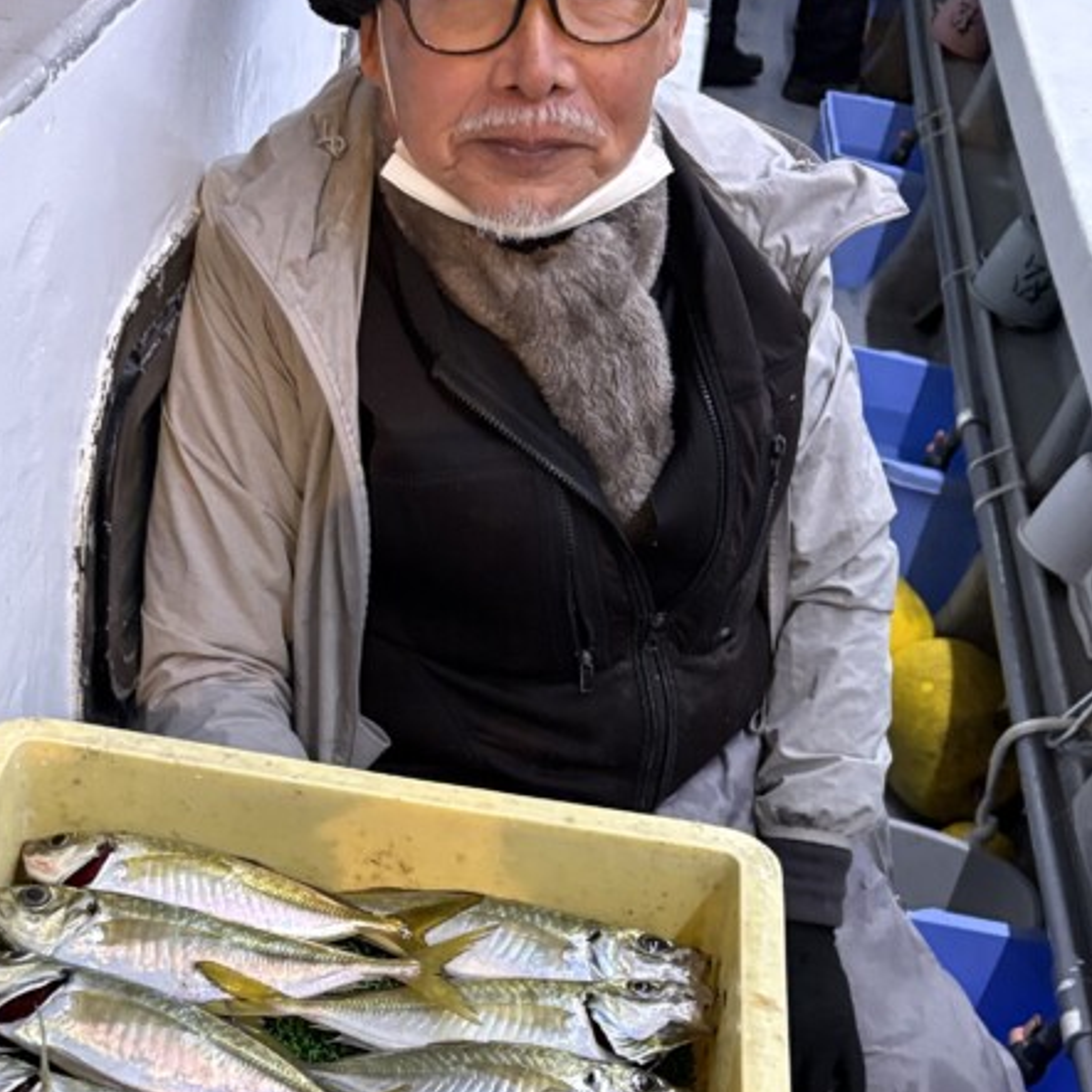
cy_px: 936
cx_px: 338
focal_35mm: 52
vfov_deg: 31.6
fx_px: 1856
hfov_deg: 32.4
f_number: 1.6
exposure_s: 1/60
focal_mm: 5.96
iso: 500
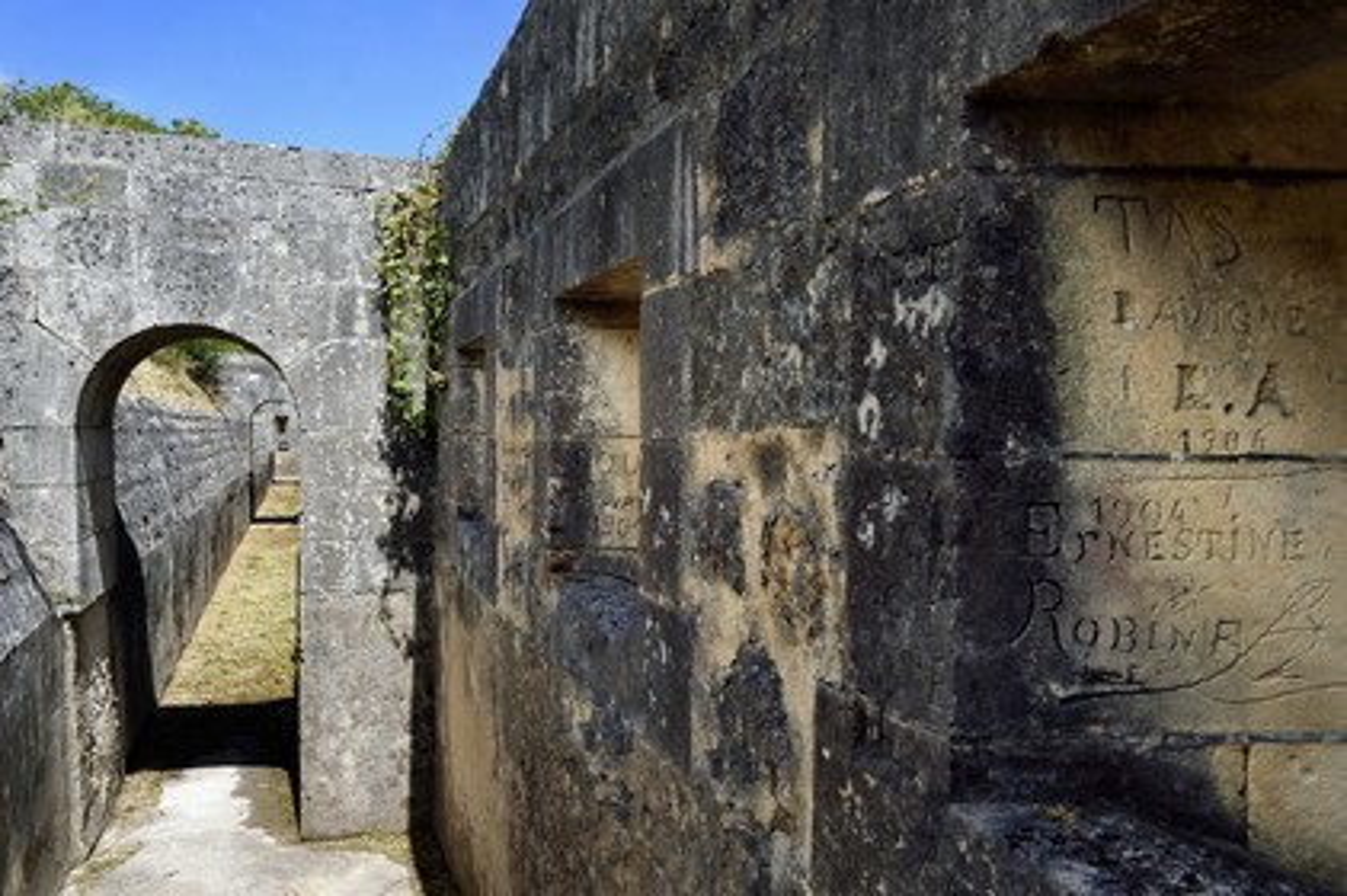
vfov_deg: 47.9
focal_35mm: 27
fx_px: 1009
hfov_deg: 67.4
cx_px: 674
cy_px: 448
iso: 200
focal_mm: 27
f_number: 18
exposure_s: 1/125
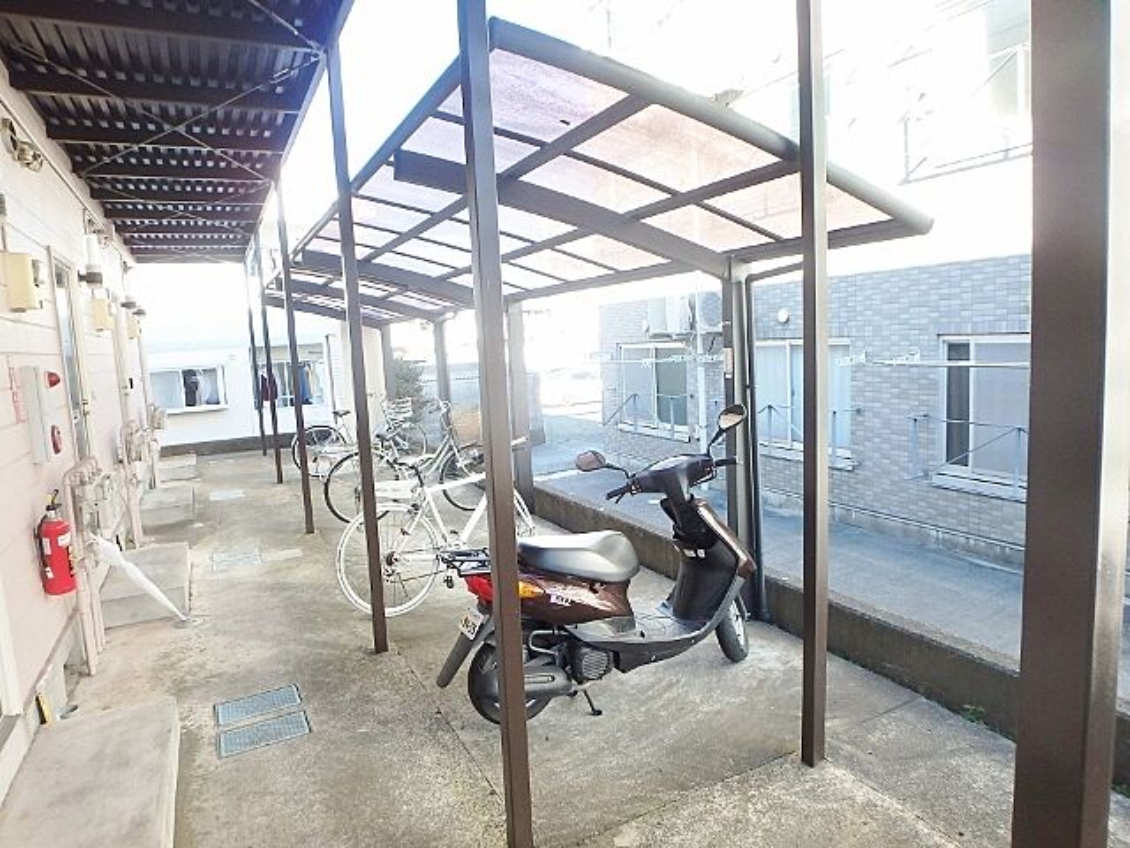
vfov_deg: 63.4
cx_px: 565
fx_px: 686
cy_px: 424
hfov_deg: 79.0
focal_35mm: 21
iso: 125
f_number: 3.5
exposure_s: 1/80
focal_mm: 3.7
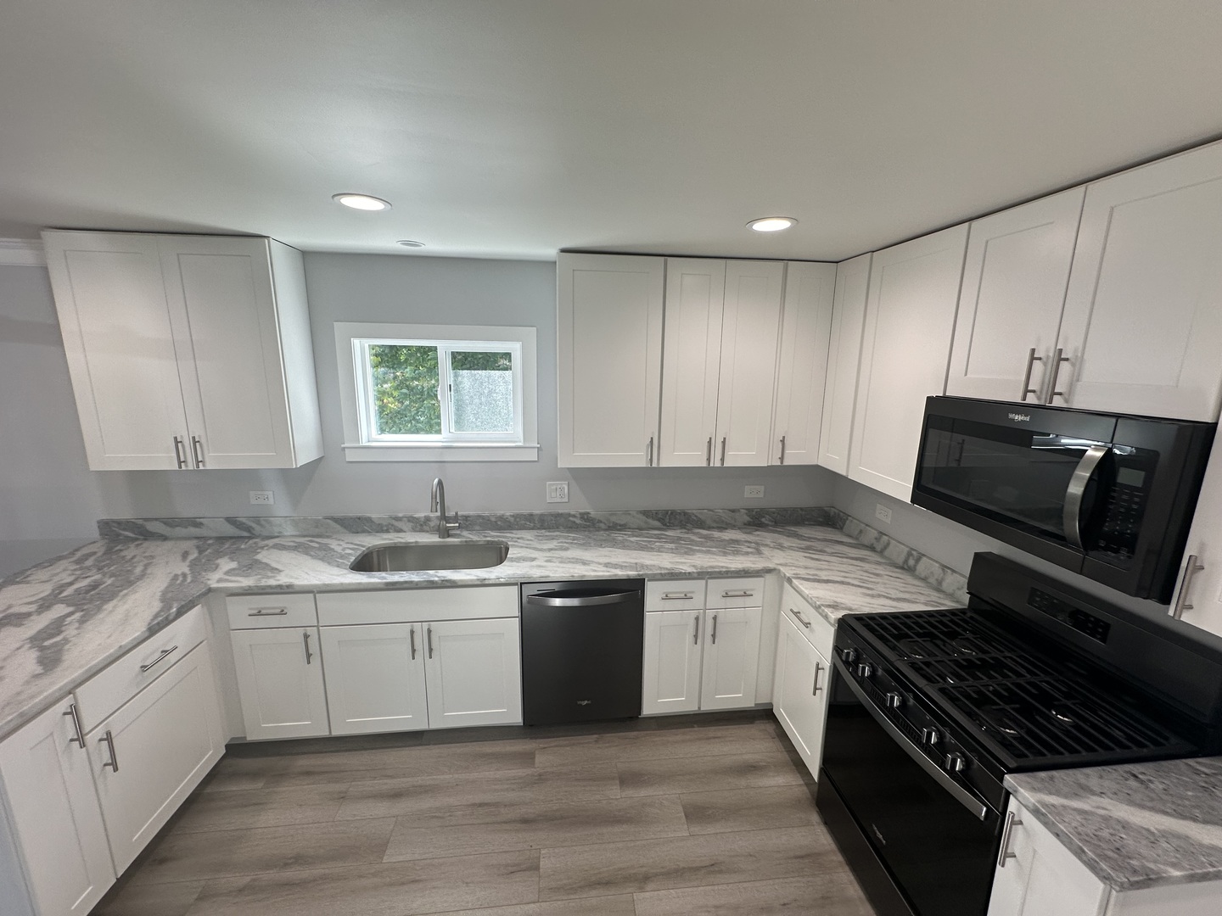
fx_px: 494
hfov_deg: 102.1
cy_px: 458
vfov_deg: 85.7
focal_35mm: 14
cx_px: 611
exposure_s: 1/120
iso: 64
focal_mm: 2.22
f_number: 2.2
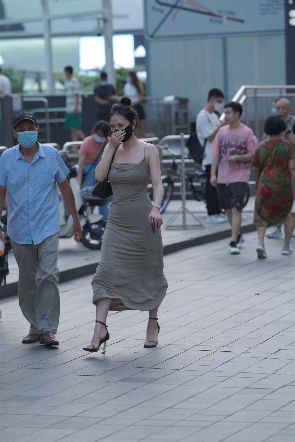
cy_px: 221
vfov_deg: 15.2
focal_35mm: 135
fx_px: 1659
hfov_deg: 10.2
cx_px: 148
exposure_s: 1/320
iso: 500
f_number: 3.5
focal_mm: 135
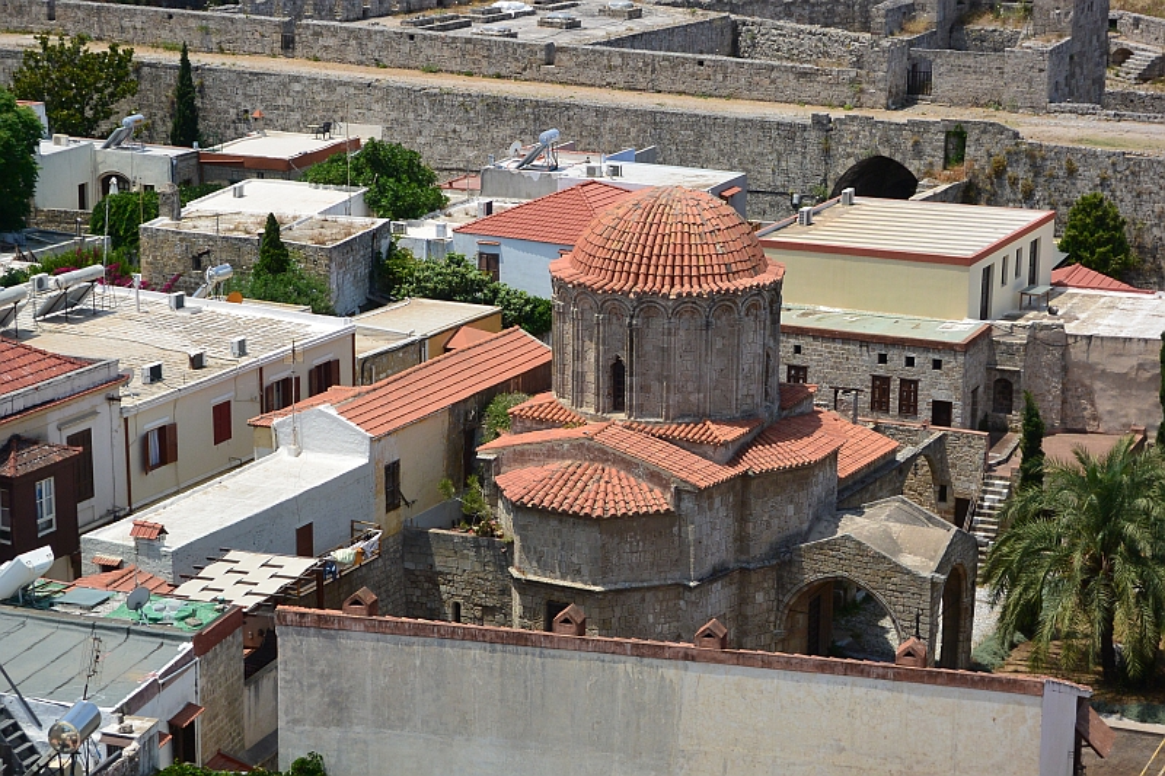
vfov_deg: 16.8
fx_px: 2621
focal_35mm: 81
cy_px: 388
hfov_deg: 25.1
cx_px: 582
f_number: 5.6
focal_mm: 30
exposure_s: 1/800
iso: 160
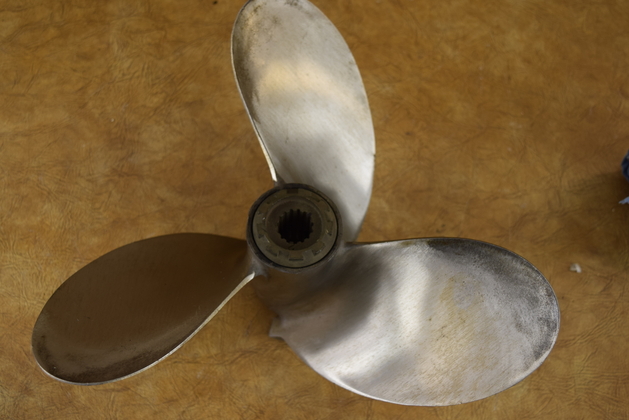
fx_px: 734
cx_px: 314
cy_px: 210
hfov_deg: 46.4
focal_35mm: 42
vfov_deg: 31.9
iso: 200
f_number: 5.6
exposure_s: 1/125
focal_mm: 28
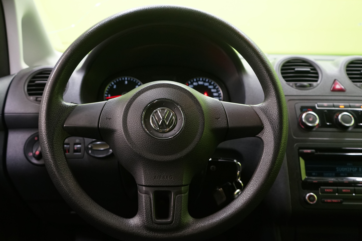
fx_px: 322
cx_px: 165
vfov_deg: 41.1
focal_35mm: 32
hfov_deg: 58.6
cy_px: 122
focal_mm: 29
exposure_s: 1/20
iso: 2000
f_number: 5
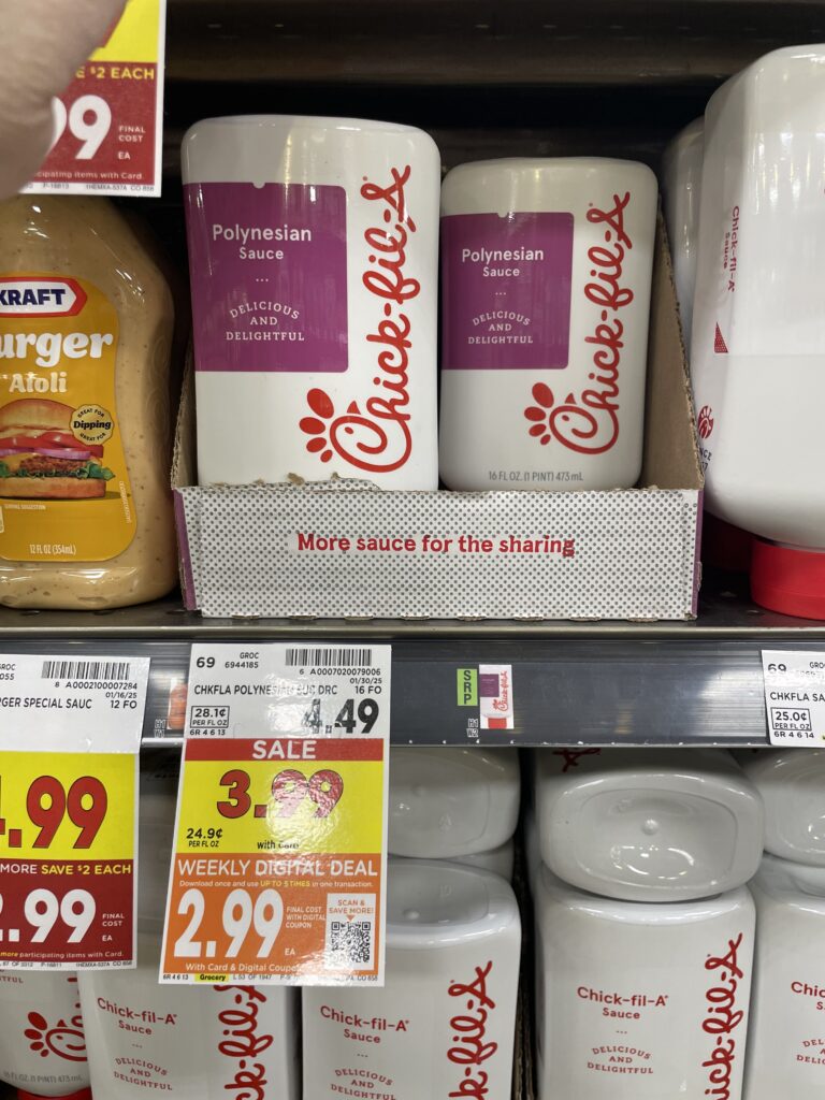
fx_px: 826
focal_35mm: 26
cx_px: 412
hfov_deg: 53.1
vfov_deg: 67.3
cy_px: 550
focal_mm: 4.2
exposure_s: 1/120
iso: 125
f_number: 1.6
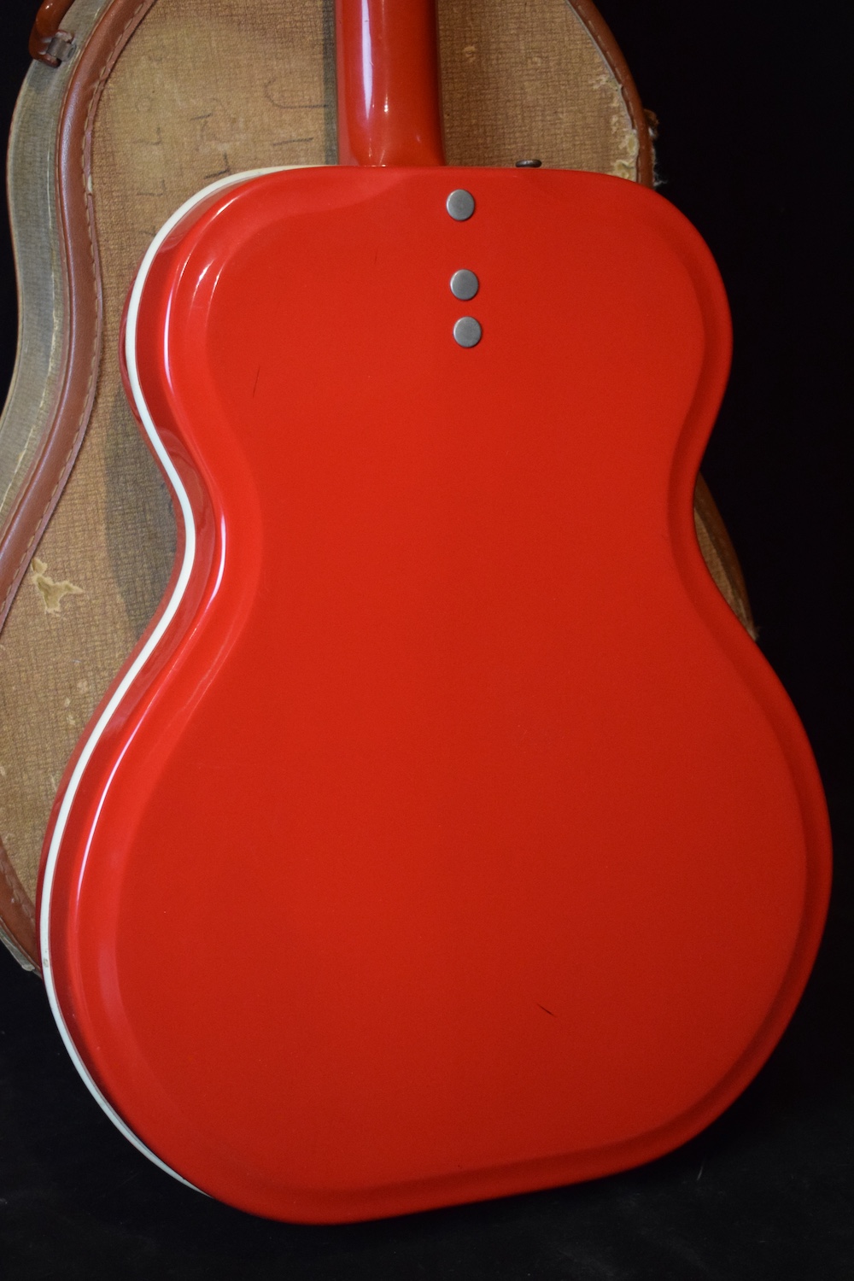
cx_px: 427
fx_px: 2135
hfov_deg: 22.6
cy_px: 640
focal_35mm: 60
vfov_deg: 33.4
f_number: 4.8
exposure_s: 1/60
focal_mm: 40
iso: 2500
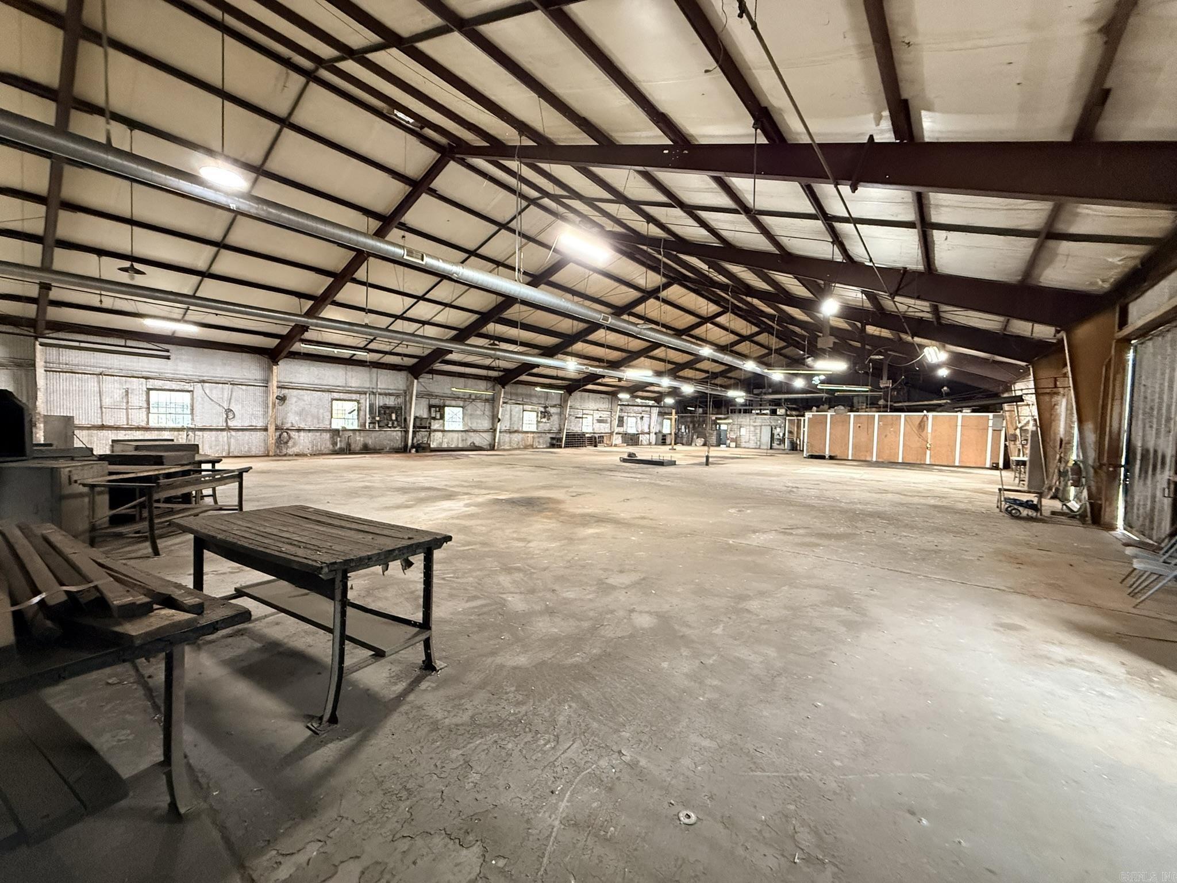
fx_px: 476
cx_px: 588
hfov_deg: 102.1
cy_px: 442
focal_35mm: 14
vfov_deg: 85.7
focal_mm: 2.22
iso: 800
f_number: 2.2
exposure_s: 1/60
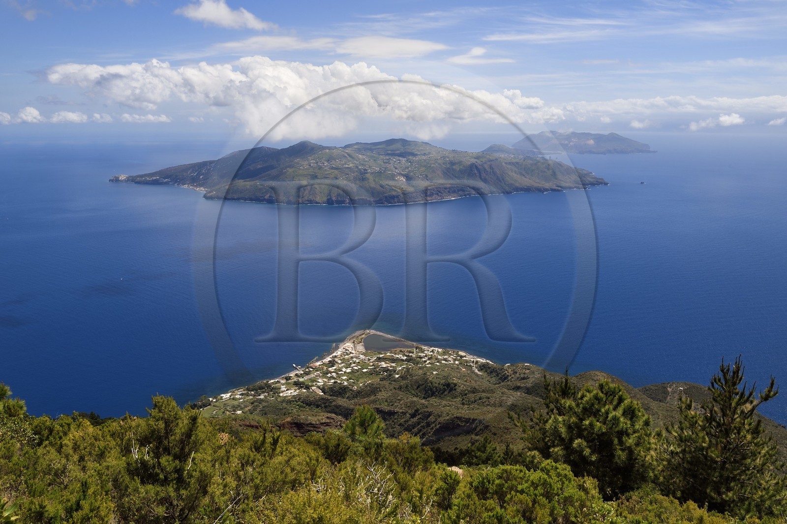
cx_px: 394
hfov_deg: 63.7
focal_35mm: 29
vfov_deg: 44.9
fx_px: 633
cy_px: 262
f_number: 14
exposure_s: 1/320
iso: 200
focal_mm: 29
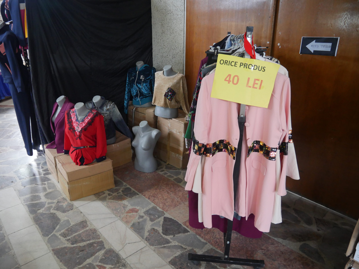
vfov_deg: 56.8
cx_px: 180
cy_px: 134
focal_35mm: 24
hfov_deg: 71.6
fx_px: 249
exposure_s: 1/60
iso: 1600
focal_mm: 12
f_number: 3.5
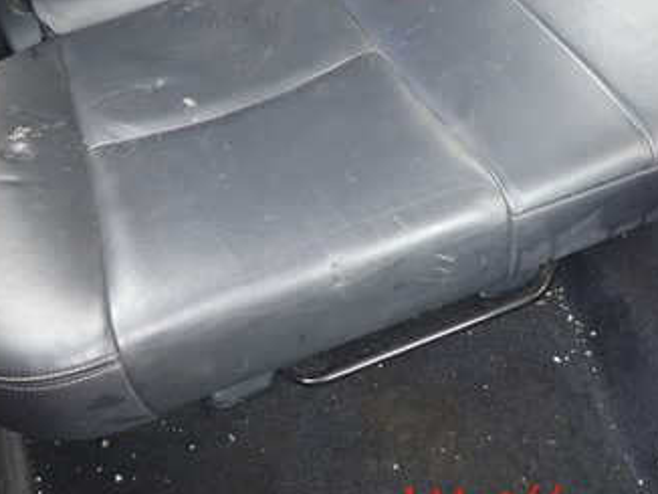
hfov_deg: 41.0
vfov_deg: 30.6
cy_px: 79
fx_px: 875
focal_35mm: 46
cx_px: 256
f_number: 2
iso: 200
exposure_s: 1/30
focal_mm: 4.5
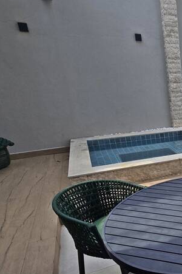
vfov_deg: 60.1
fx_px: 228
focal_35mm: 30
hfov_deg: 32.8
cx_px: 235
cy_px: 189
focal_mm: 2.2
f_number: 2.2
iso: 50
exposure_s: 1/2000
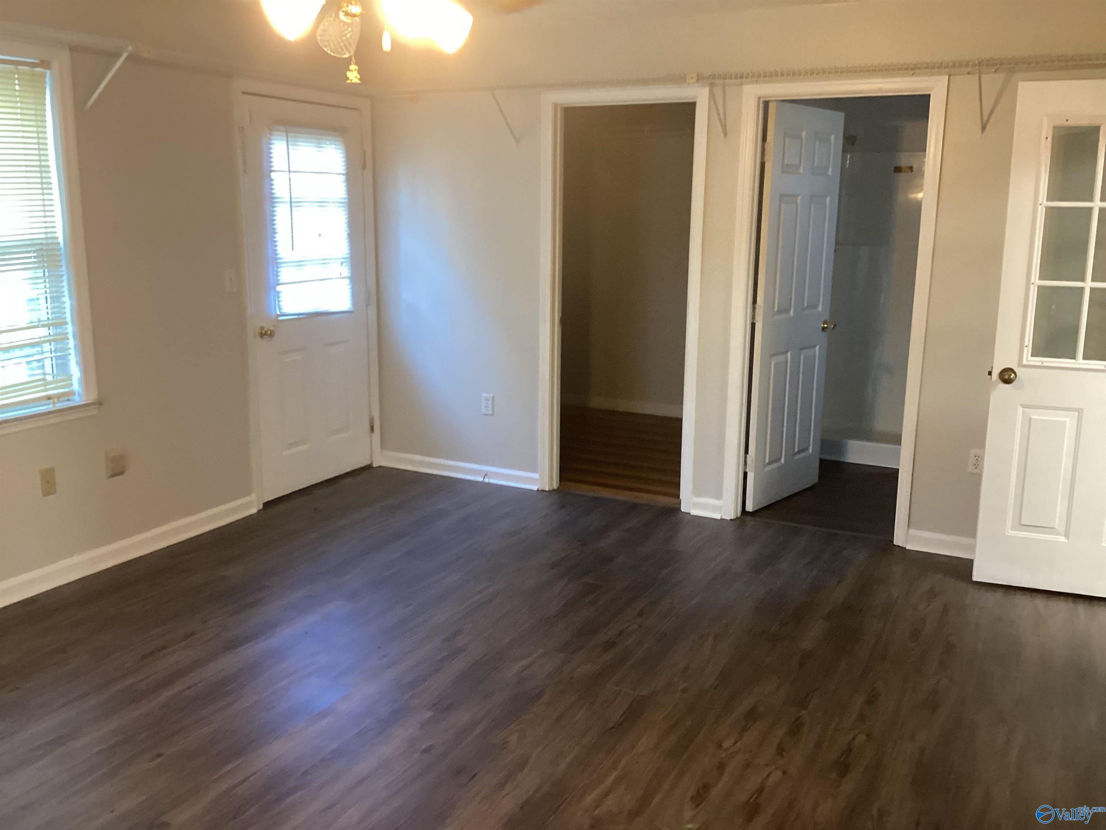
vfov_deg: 45.4
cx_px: 553
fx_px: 990
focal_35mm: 31
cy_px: 415
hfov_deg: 58.4
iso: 320
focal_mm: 3.3
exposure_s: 1/40
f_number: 2.4
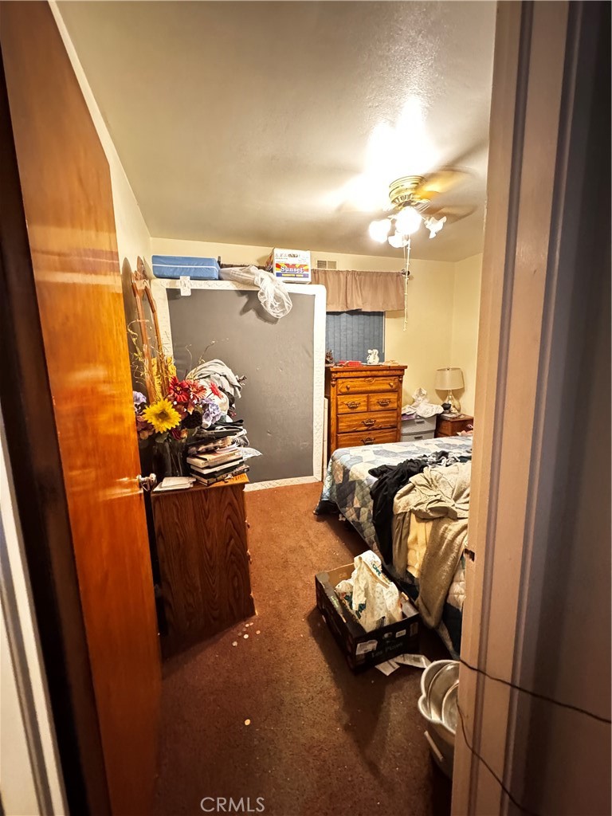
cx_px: 306
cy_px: 408
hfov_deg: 85.7
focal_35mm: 14
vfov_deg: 102.1
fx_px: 330
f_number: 2.2
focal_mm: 2.22
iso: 2000
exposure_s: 1/20
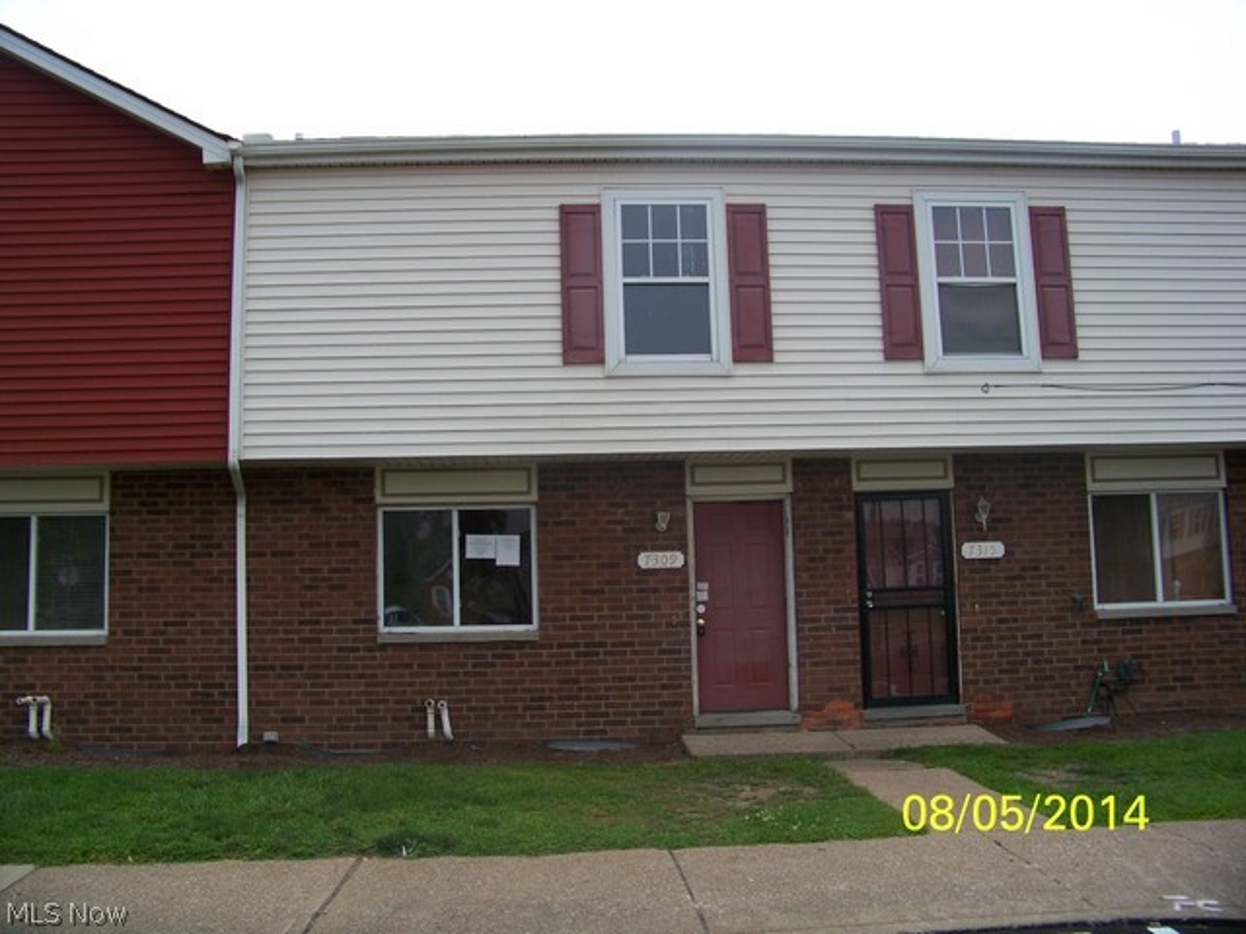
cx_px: 623
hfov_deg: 55.4
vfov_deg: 42.9
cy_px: 467
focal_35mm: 33
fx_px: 1188
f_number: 2.8
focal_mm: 5.85
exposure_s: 1/320
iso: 64
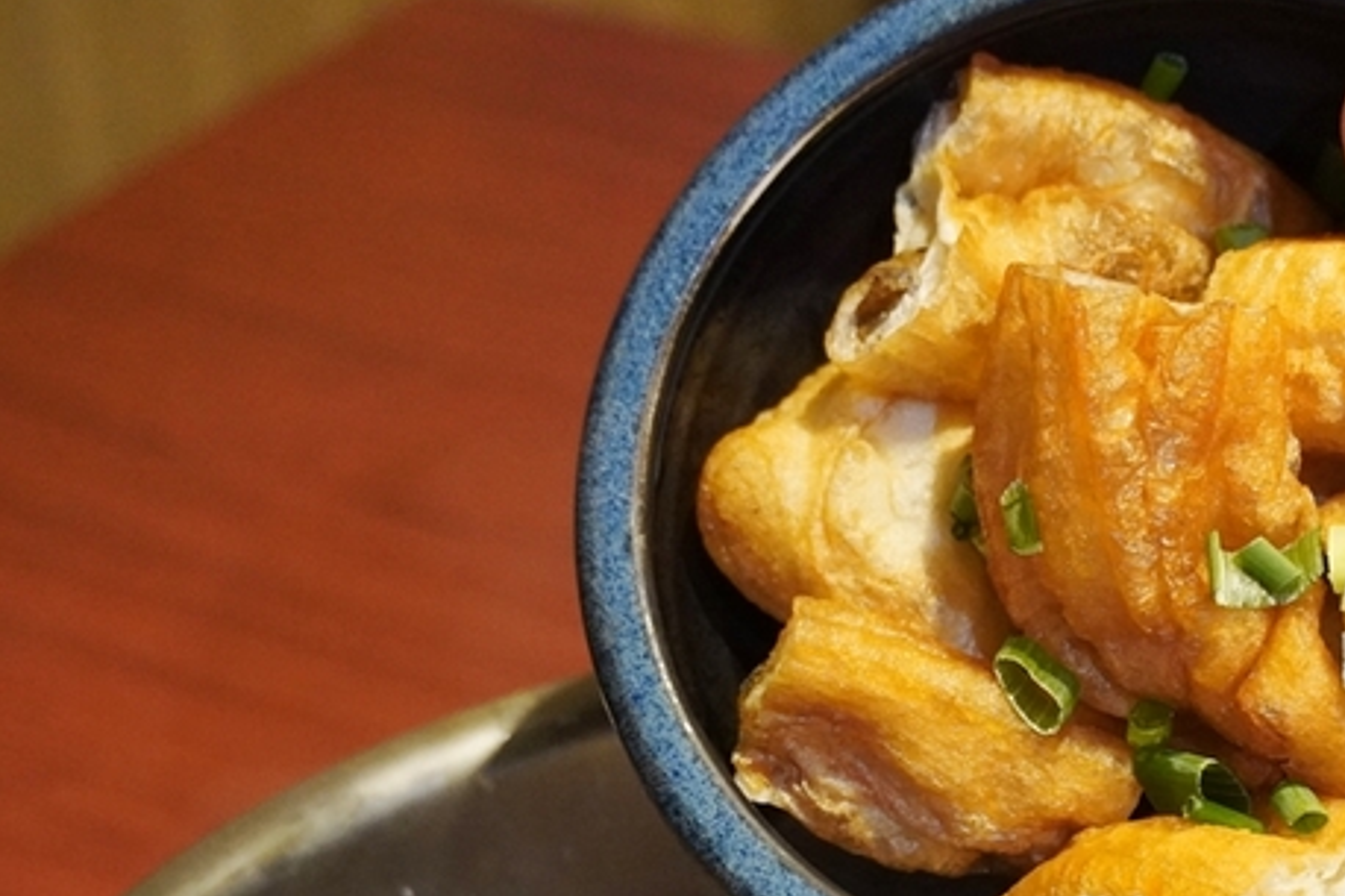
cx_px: 1001
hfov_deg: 17.4
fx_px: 4369
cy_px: 770
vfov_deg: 11.6
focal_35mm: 117
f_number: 5
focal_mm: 42
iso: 3200
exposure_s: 1/40
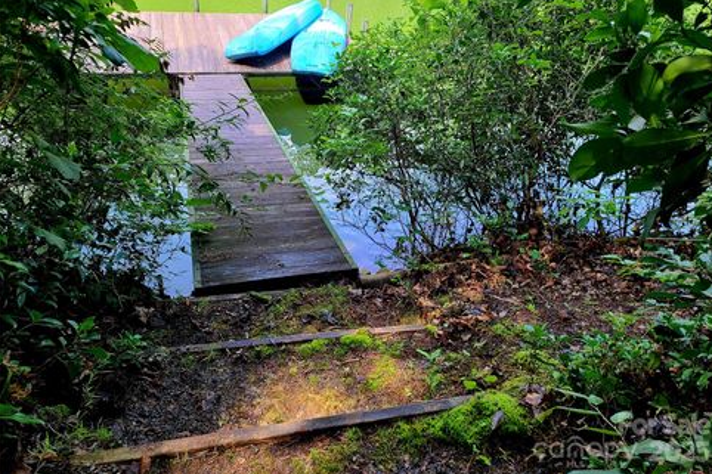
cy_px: 205
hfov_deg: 67.4
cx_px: 368
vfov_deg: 47.8
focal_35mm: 27
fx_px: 534
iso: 32
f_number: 1.8
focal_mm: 7
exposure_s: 1/100
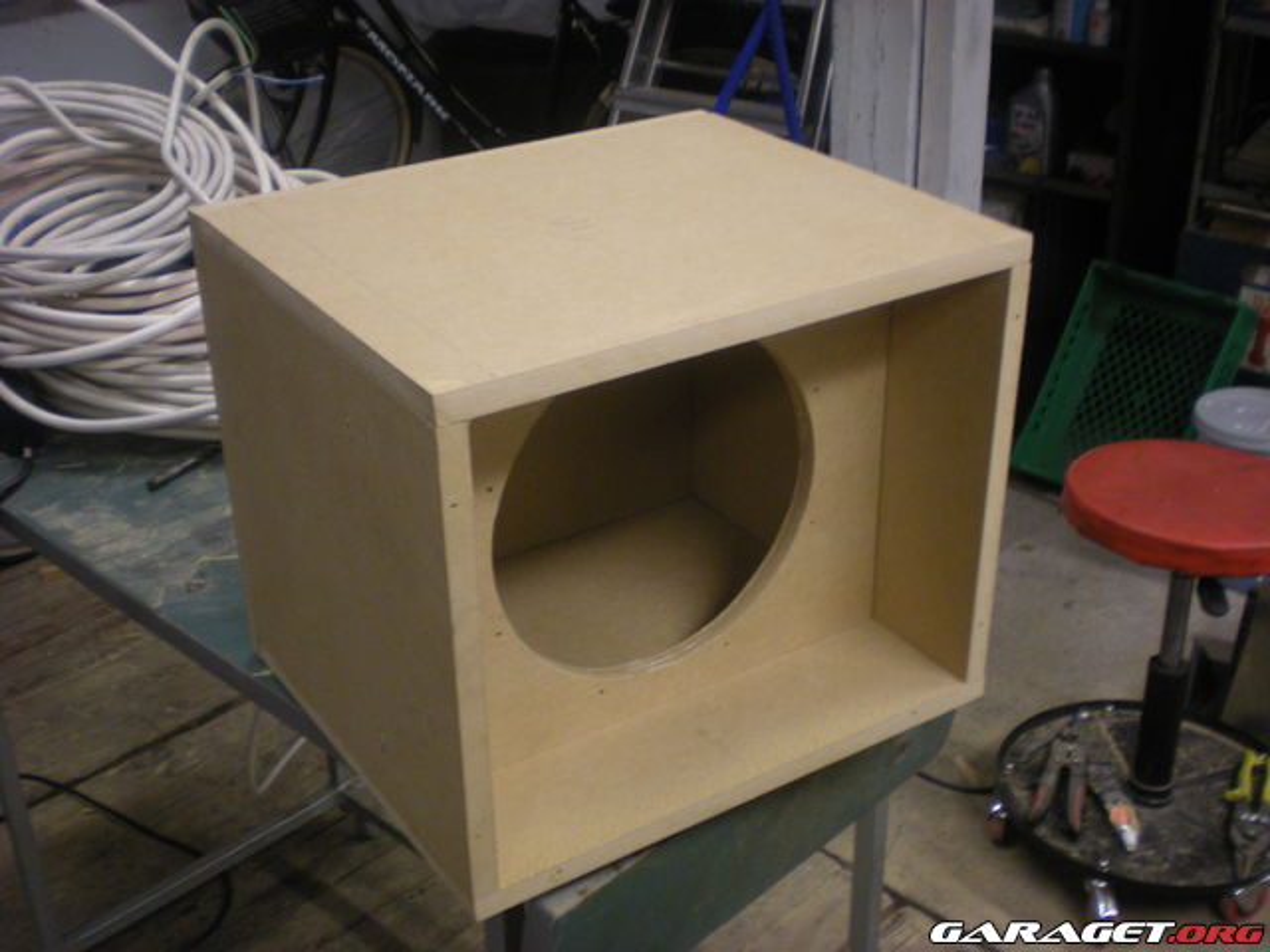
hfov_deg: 42.9
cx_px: 635
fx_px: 1614
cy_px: 476
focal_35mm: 44
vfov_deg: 32.9
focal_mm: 7.4
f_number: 3.5
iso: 200
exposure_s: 1/24.1
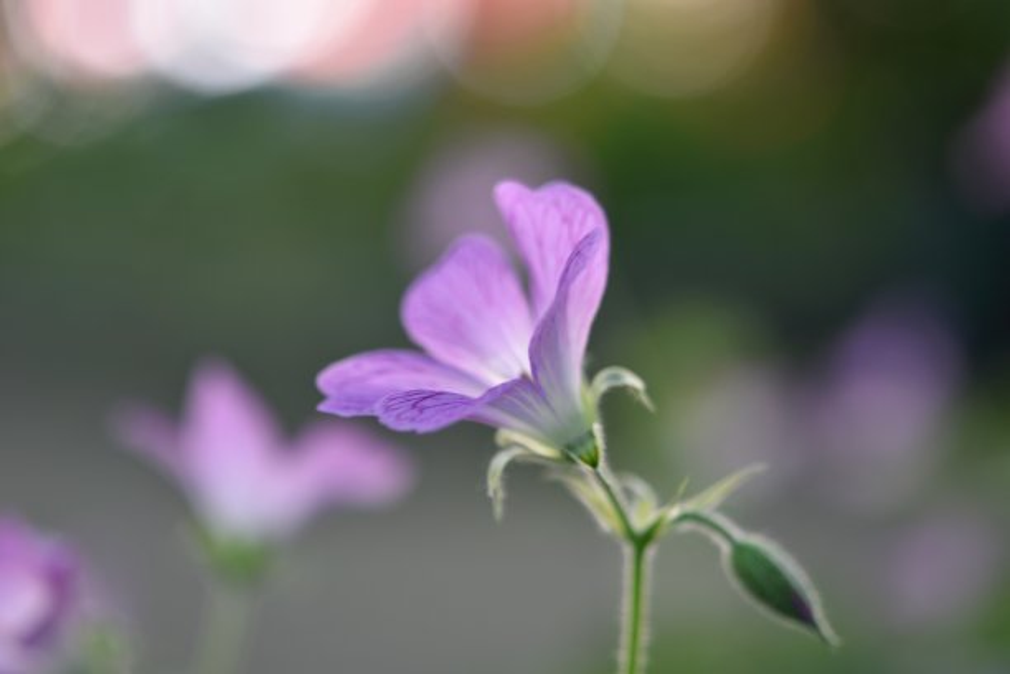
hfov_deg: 22.6
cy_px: 337
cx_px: 505
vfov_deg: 15.2
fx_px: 2525
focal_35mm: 90
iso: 100
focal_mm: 60
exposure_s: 1/100
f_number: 3
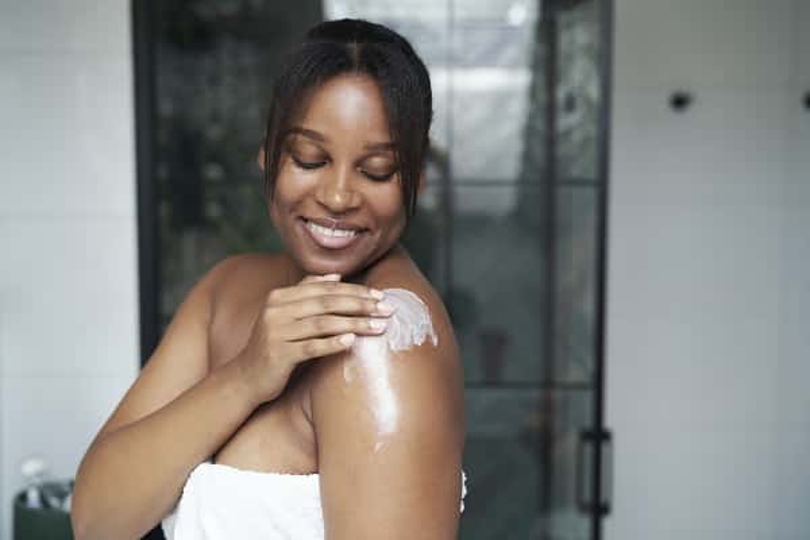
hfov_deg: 39.6
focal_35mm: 50
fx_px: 1125
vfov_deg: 27.0
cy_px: 270
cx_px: 405
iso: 200
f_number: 2.2
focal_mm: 50
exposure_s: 1/250
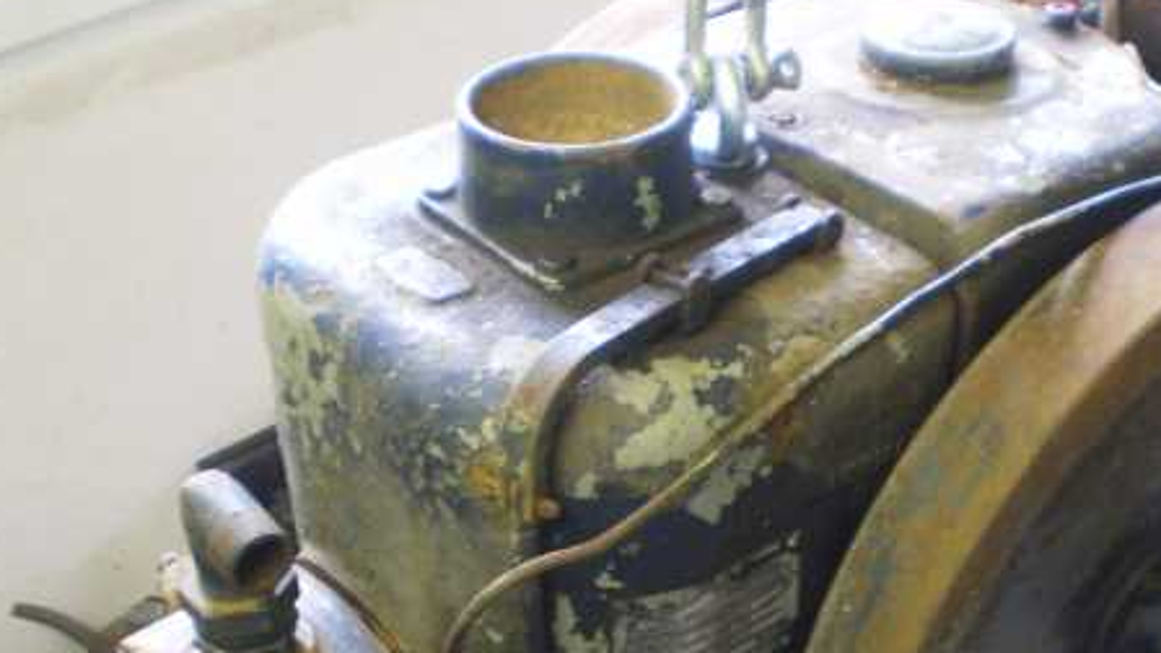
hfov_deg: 37.1
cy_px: 549
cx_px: 689
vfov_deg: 21.1
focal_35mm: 56
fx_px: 1724
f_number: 3.1
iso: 125
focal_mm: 6.3
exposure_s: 1/5
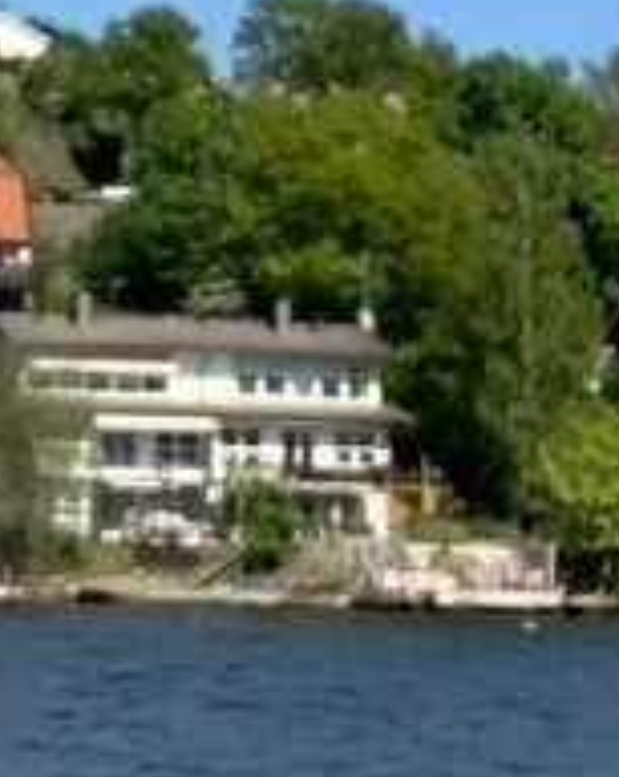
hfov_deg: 9.1
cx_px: -129
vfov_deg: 11.3
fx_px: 3833
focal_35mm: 167
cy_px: -182
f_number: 2.2
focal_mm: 2.87
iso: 16
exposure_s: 1/1208
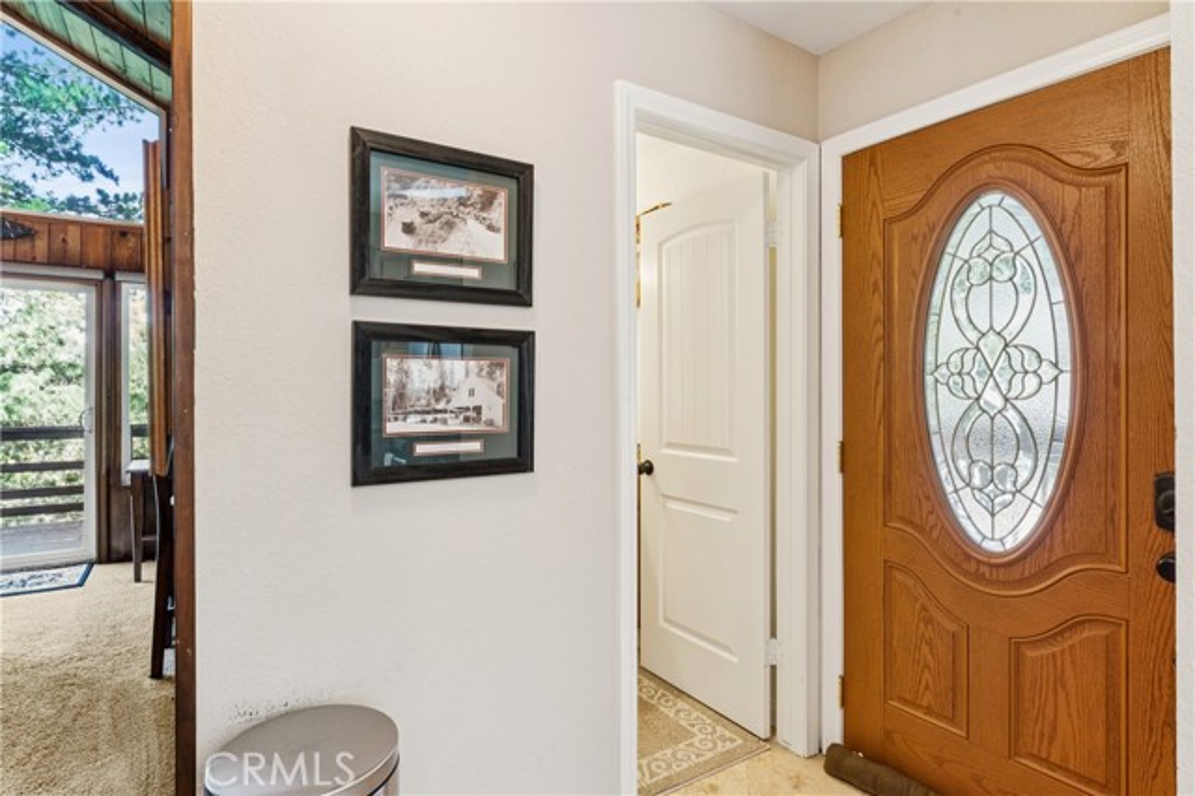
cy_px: 398
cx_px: 598
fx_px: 617
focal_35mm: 19
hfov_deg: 88.2
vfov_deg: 65.6
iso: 100
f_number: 13
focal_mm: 18.6
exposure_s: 1/1.67
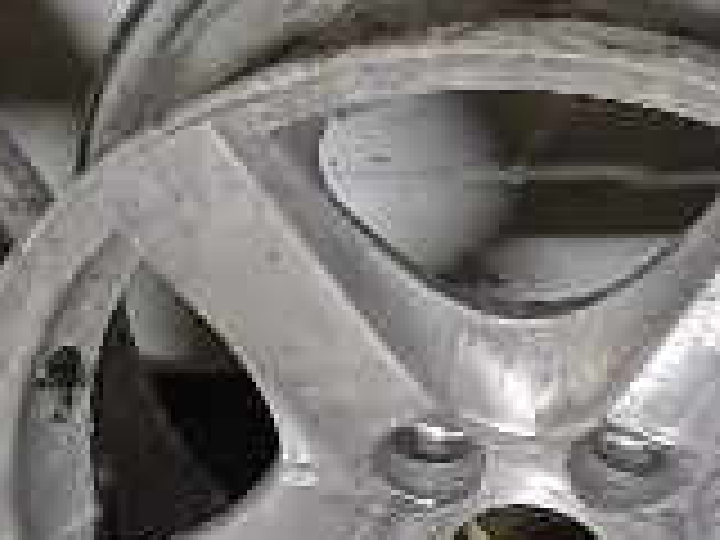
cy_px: 378
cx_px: 266
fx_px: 3245
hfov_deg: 12.7
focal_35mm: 156
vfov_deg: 9.5
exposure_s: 1/25
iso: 640
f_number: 1.8
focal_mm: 4.65
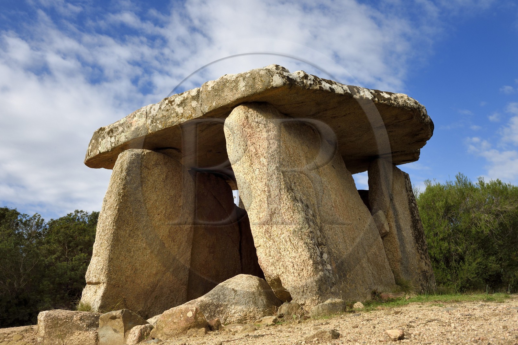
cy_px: 172
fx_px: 503
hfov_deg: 54.5
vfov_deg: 37.8
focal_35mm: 35
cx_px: 259
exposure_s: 1/250
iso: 200
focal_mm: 35
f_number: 14
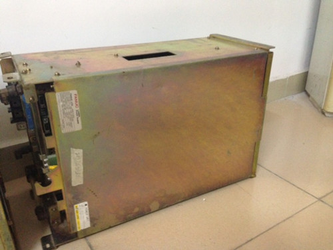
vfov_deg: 42.9
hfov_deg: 55.4
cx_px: 166
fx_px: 317
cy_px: 125
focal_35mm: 33
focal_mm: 4.13
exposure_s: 1/15
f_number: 2.4
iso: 500
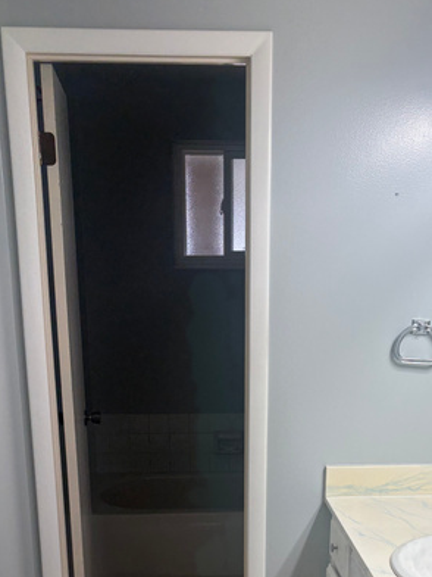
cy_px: 508
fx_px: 849
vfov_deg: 35.5
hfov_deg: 28.5
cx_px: 244
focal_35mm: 51
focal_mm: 5.96
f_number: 1.6
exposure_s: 1/120
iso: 32
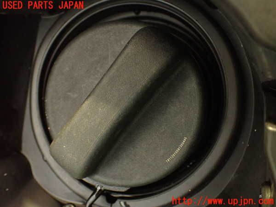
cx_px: 138
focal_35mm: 41
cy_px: 104
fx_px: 327
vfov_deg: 35.1
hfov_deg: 45.8
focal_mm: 7.31
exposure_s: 1/20
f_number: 2.8
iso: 800
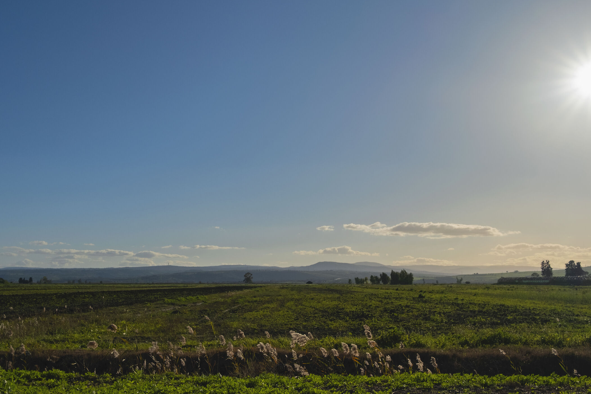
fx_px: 657
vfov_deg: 33.4
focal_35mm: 40
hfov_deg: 48.3
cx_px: 259
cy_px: 183
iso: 500
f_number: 8
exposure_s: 1/2000
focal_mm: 23
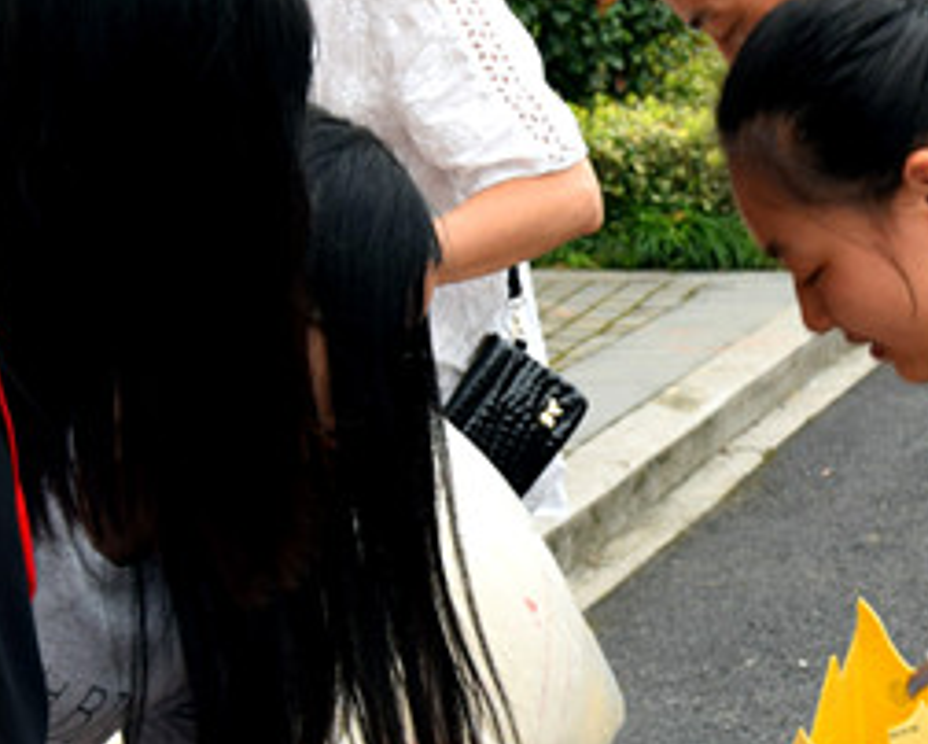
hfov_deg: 14.3
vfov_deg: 11.5
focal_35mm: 134
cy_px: 650
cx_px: 630
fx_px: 3683
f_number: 6.3
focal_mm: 30
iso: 400
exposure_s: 1/160
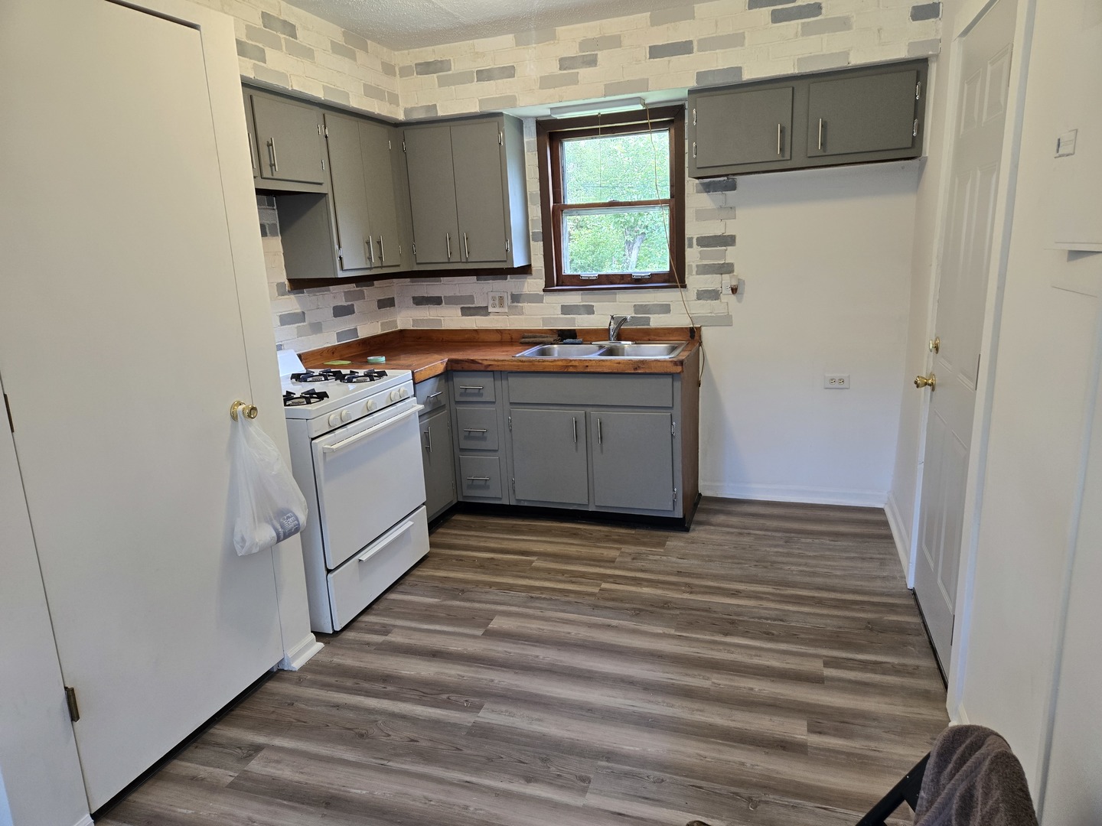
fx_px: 732
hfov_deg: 73.9
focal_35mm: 23
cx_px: 551
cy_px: 413
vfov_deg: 58.9
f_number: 1.8
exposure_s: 1/120
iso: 160
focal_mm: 5.4
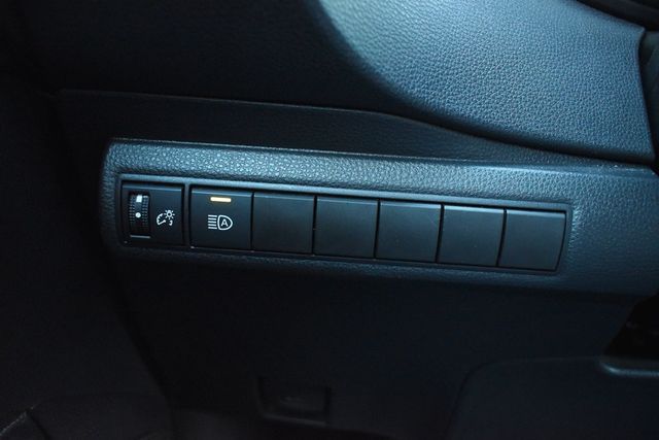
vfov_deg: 43.6
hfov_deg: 61.9
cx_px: 330
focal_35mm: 30
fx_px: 549
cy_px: 220
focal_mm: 20
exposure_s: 1/125
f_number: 3.8
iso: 2500
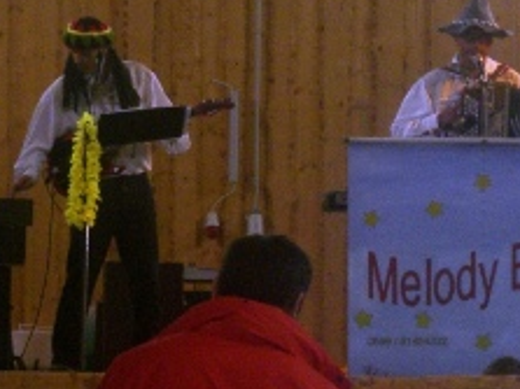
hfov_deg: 8.6
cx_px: 226
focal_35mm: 229
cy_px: 96
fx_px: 3438
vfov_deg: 6.5
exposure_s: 1/60
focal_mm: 18.9
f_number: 5.4
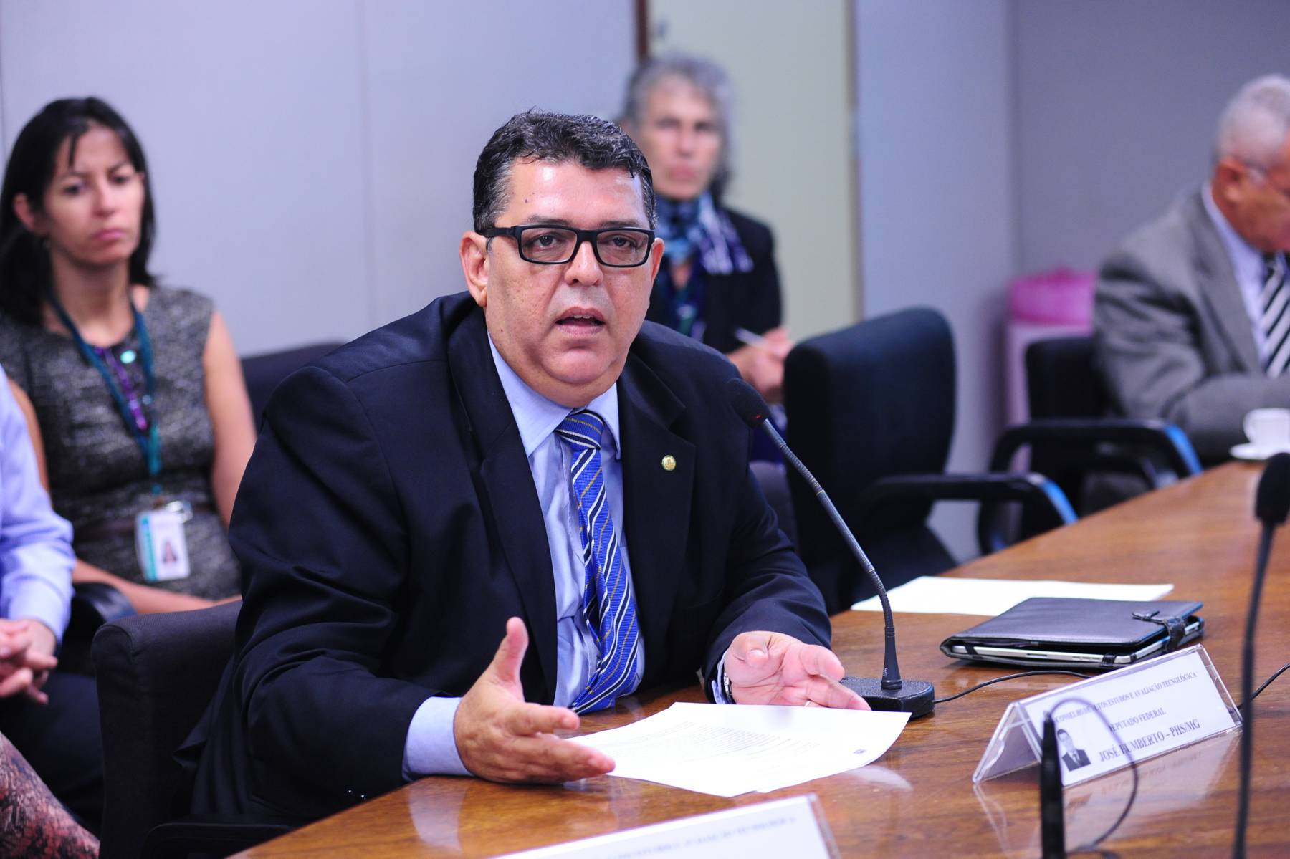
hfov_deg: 19.5
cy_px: 430
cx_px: 645
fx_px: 3761
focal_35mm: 105
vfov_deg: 13.0
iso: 2000
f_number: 4.5
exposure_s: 1/60
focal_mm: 105
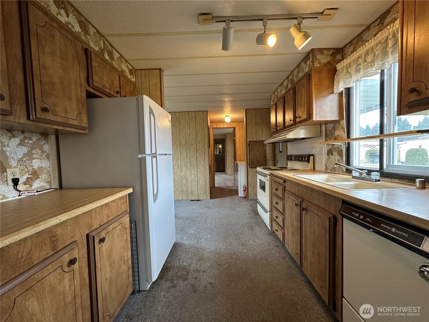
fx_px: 174
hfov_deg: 102.1
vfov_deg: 85.7
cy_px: 161
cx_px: 214
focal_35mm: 14
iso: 320
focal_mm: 2.22
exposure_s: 1/60
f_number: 2.2
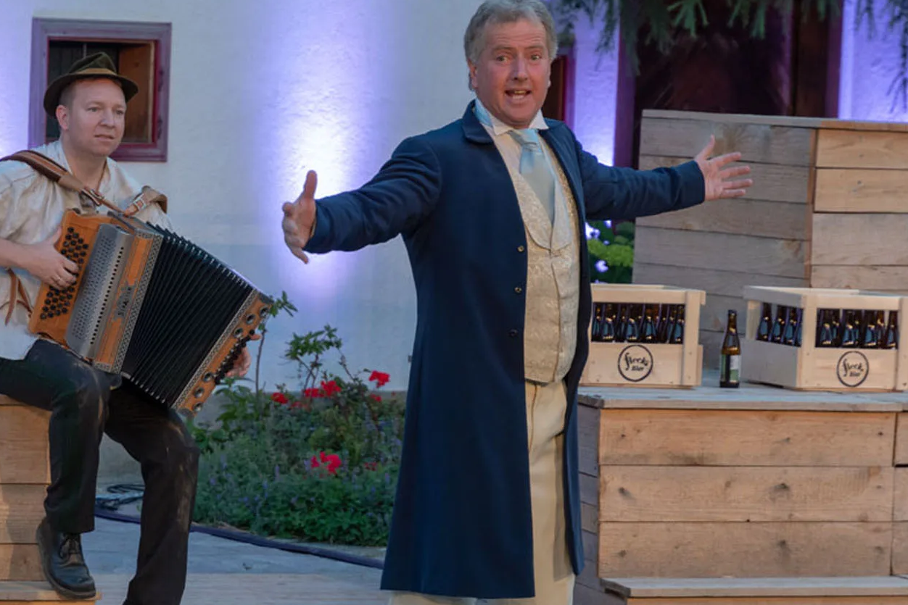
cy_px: 327
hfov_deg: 11.2
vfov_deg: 7.5
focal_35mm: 184
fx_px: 4641
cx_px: 432
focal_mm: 80
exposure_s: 1/250
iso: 400
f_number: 4.5
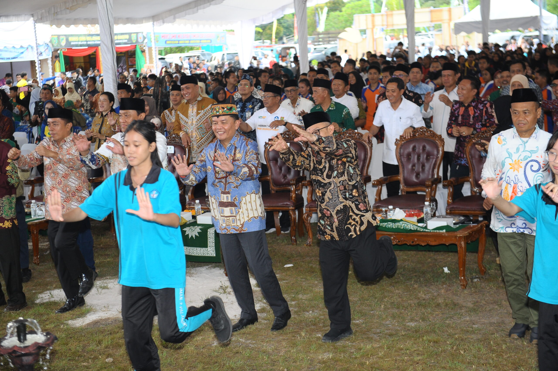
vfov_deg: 19.4
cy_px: 186
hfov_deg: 28.9
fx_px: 1084
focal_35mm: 70
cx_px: 279
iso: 1000
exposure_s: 1/125
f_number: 3.5
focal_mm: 70
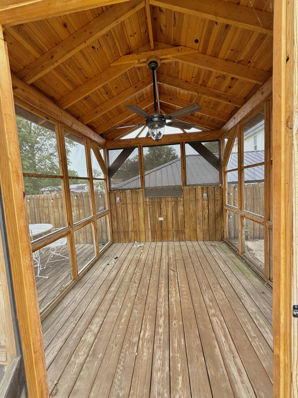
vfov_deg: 102.1
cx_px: 149
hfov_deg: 85.7
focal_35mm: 14
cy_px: 199
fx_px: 161
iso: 80
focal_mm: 2.22
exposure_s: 1/99
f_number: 2.2
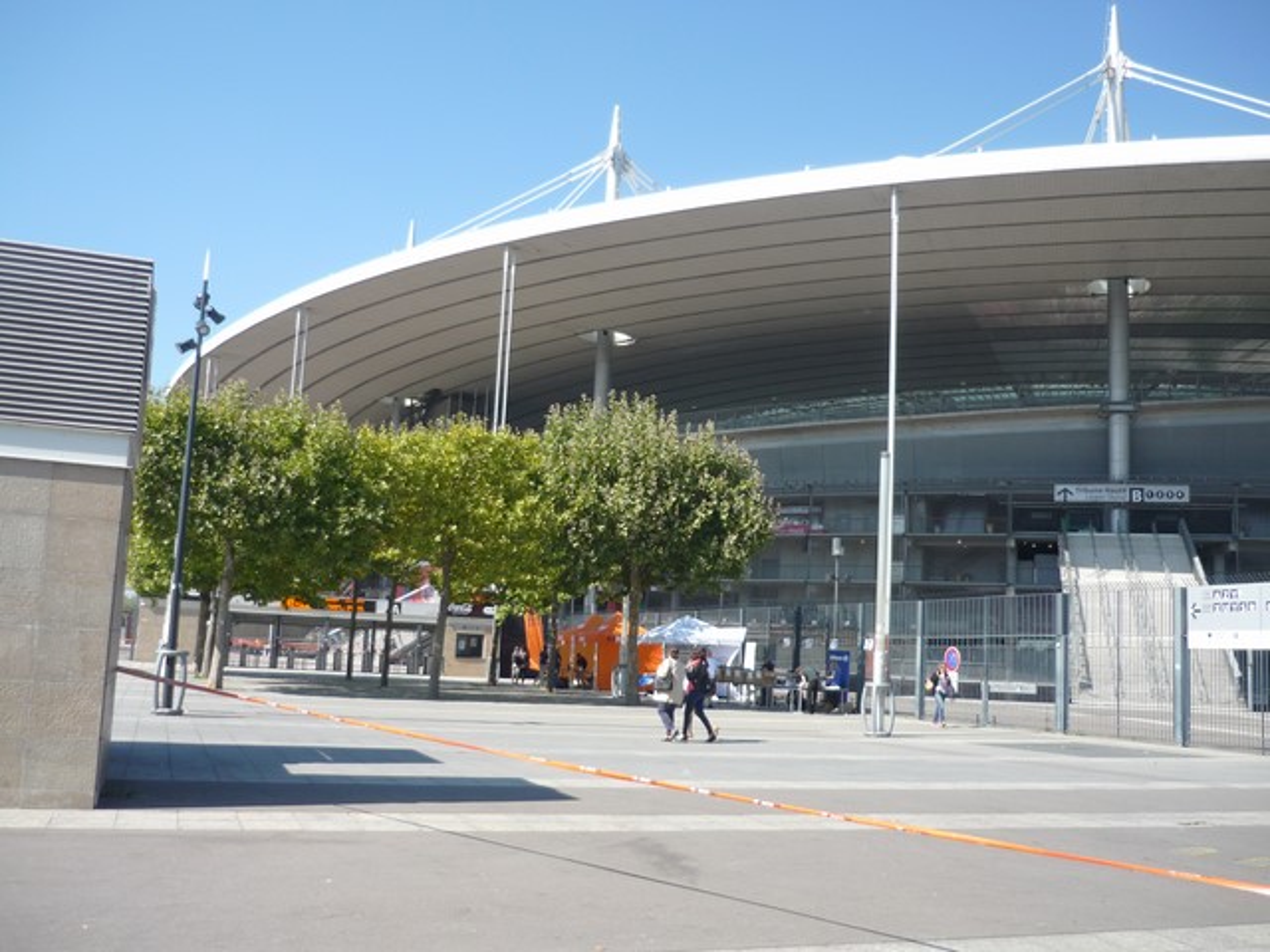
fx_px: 1211
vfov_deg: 42.9
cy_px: 476
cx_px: 635
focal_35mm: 33
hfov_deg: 55.4
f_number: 2.8
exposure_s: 1/800
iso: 100
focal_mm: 5.5
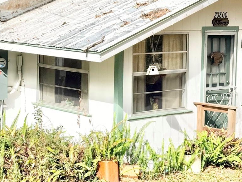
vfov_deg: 14.9
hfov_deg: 19.8
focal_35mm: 99
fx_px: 692
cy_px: 71
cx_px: 86
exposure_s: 1/3891
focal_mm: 6.76
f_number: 1.78
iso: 64
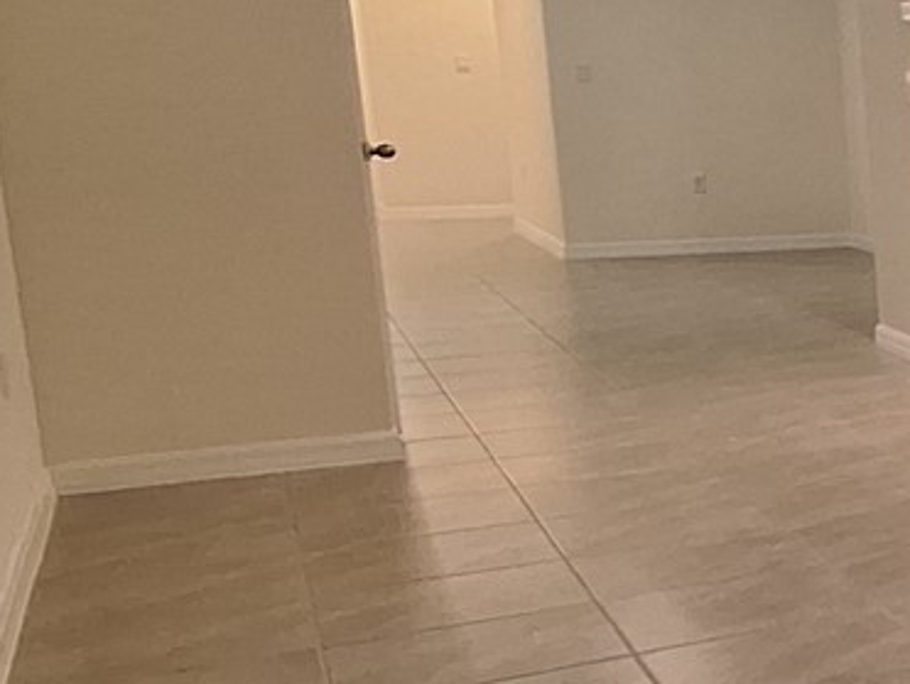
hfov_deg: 18.6
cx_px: 1874
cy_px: 370
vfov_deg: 26.1
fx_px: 1474
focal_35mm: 56
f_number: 2.2
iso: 160
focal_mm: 1.74
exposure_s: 1/40
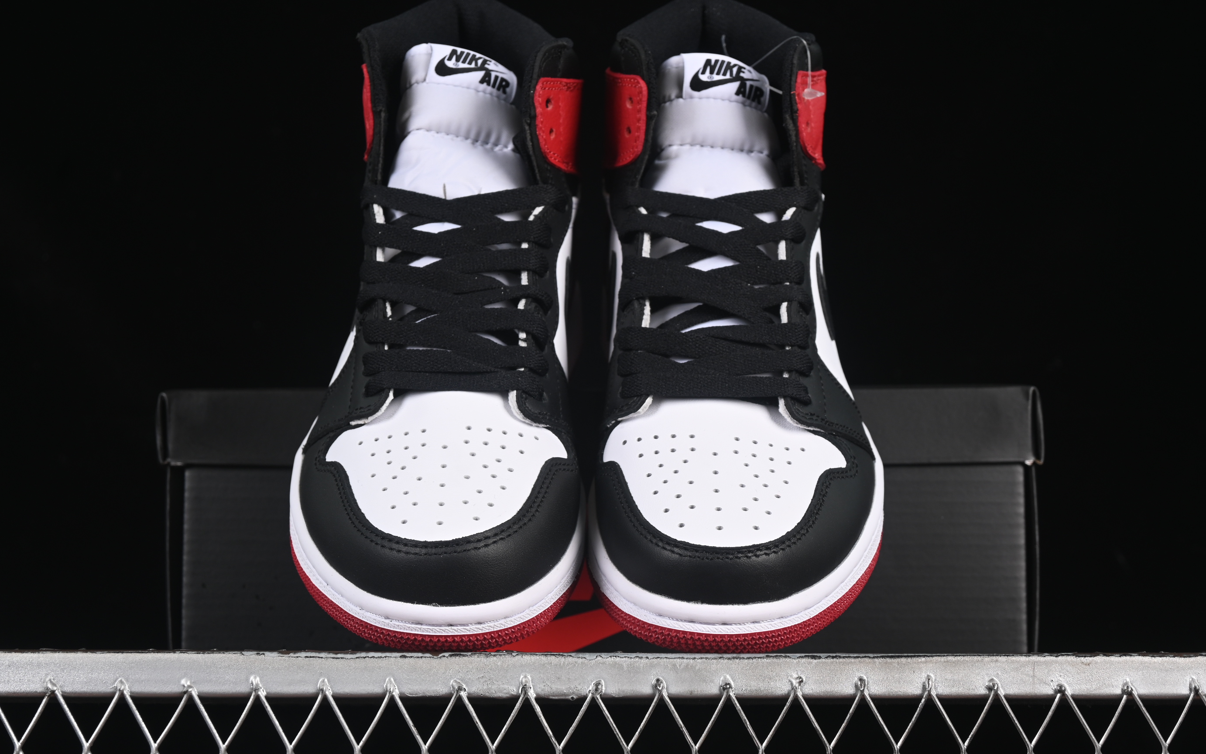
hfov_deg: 26.8
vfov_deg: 16.9
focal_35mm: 77
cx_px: 601
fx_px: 2531
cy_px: 400
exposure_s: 1/60
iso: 160
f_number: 7.1
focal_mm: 50
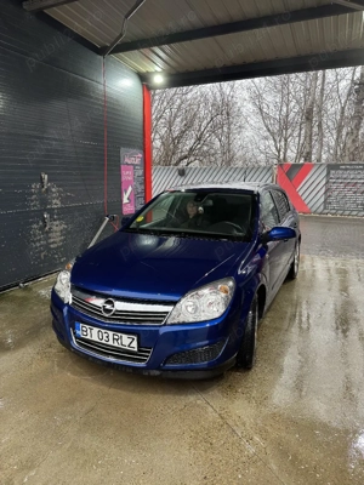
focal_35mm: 24
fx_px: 336
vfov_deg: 71.6
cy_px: 242
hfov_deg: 56.8
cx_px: 182
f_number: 1.78
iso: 125
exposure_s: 1/50
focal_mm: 6.76
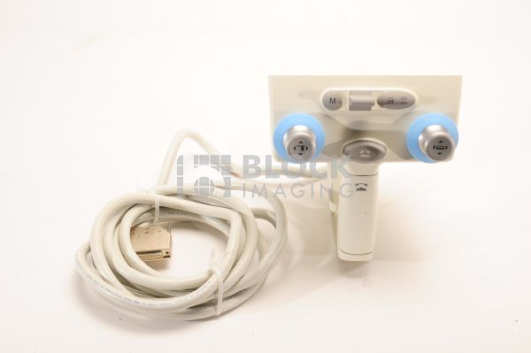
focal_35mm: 50
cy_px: 176
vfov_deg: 26.9
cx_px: 266
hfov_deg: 39.6
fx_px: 737
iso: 320
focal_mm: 50
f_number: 18
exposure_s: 1/125
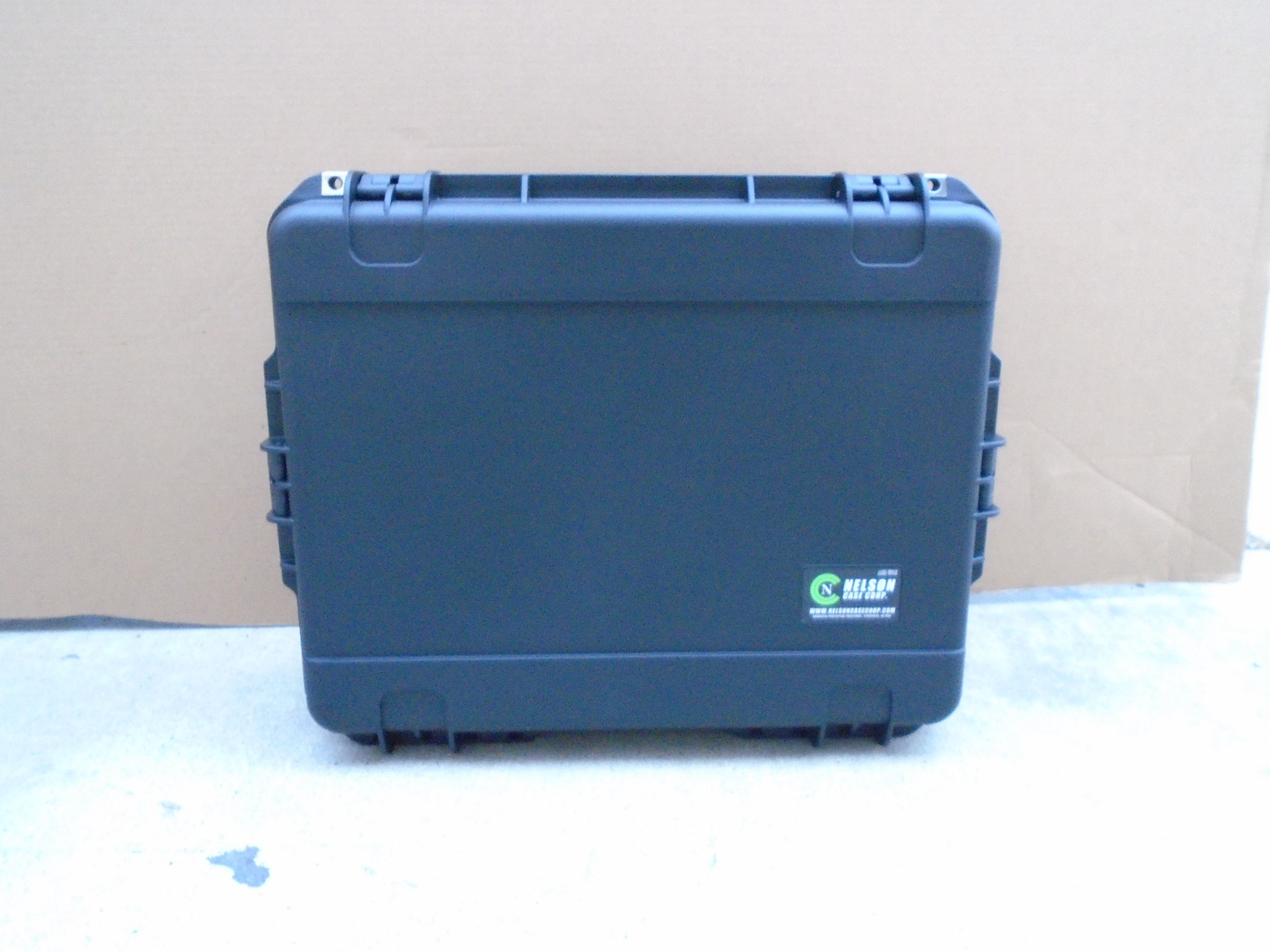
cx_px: 635
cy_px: 476
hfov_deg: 67.3
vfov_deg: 53.1
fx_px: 954
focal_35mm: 26
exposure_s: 1/40
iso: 800
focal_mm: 4.6
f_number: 3.2
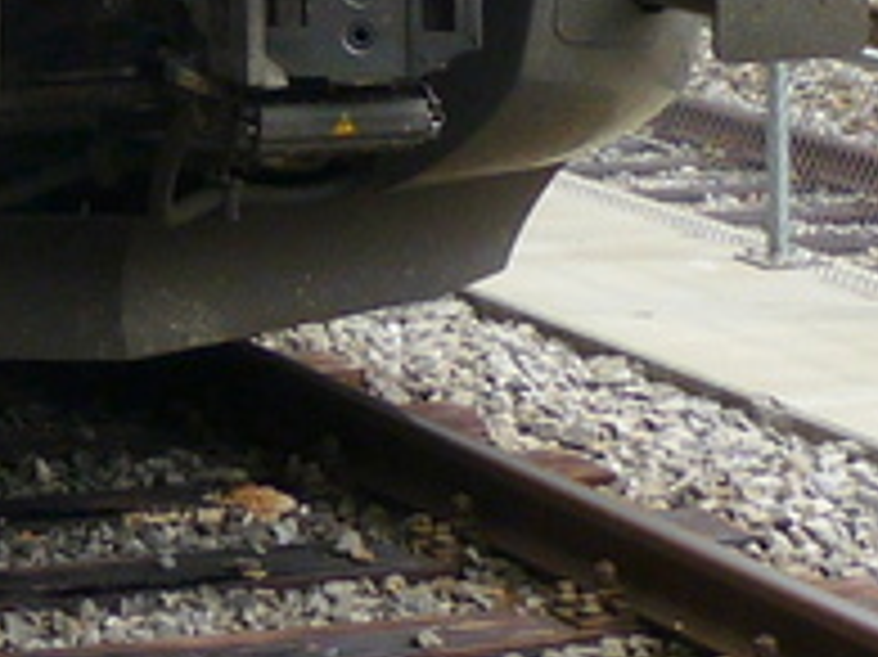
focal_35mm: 221
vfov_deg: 6.5
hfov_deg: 8.8
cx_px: -356
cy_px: -639
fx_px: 5602
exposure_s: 1/320
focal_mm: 7.1
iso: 100
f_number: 4
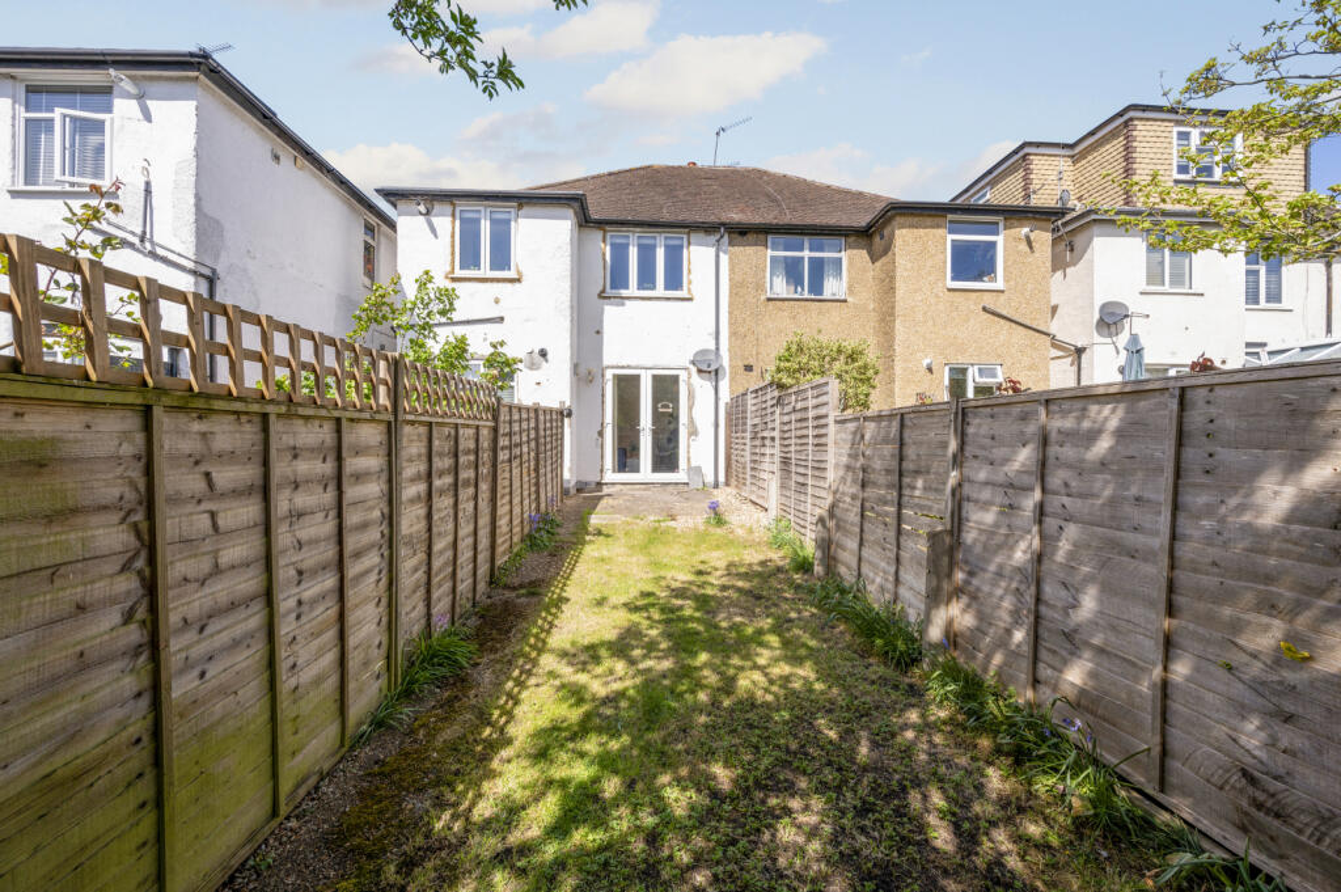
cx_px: 670
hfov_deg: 104.3
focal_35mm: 14
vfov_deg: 81.1
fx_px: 521
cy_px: 446
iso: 400
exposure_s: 1/640
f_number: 8
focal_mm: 14
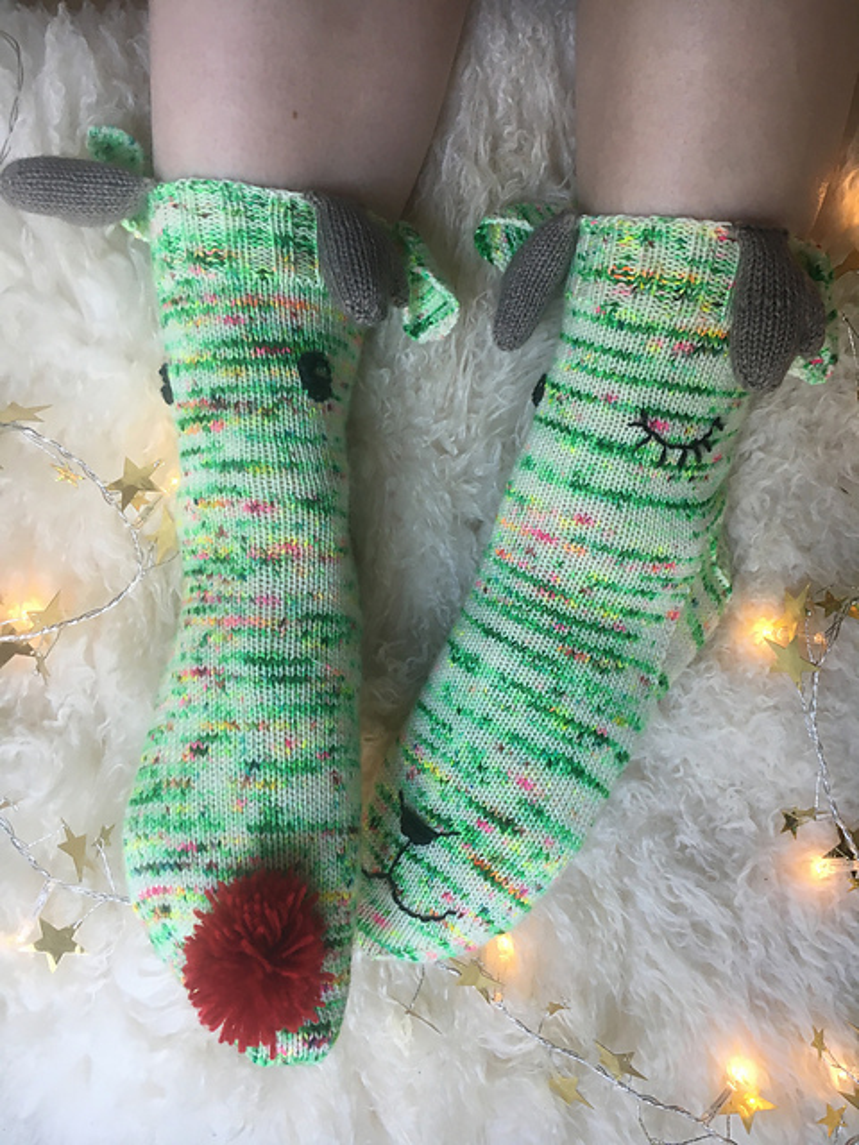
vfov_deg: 61.7
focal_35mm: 29
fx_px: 960
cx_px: 430
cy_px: 572
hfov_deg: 48.2
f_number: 2.2
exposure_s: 1/33
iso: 64
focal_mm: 4.15
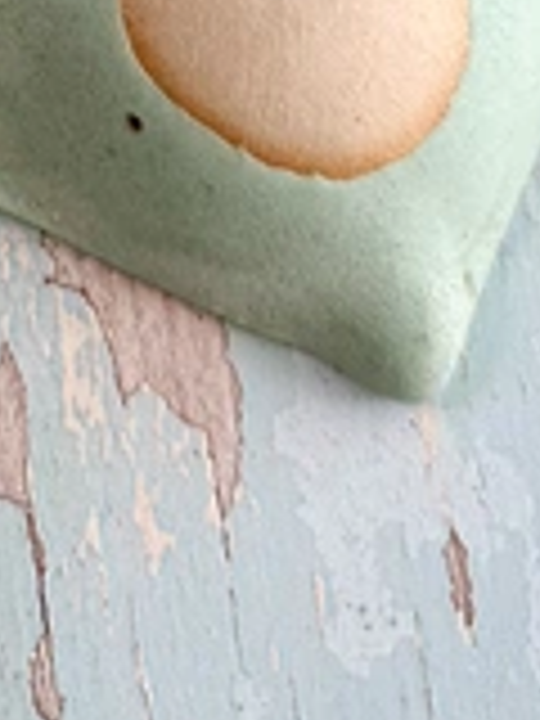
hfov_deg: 10.6
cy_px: -900
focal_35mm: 132
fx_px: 2746
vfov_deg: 12.4
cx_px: -432
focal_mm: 6.76
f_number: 1.78
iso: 80
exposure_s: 1/358
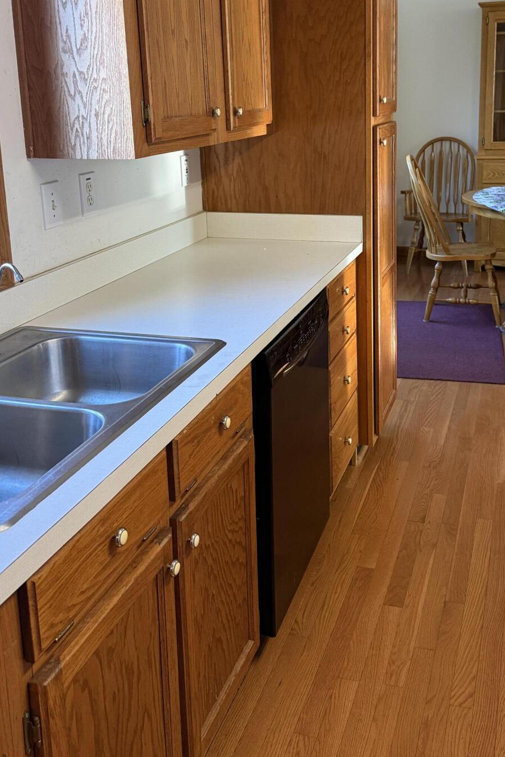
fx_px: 778
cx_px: 318
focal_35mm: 37
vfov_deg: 50.6
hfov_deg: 35.7
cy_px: 234
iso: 320
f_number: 1.78
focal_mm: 6.76
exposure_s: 1/60
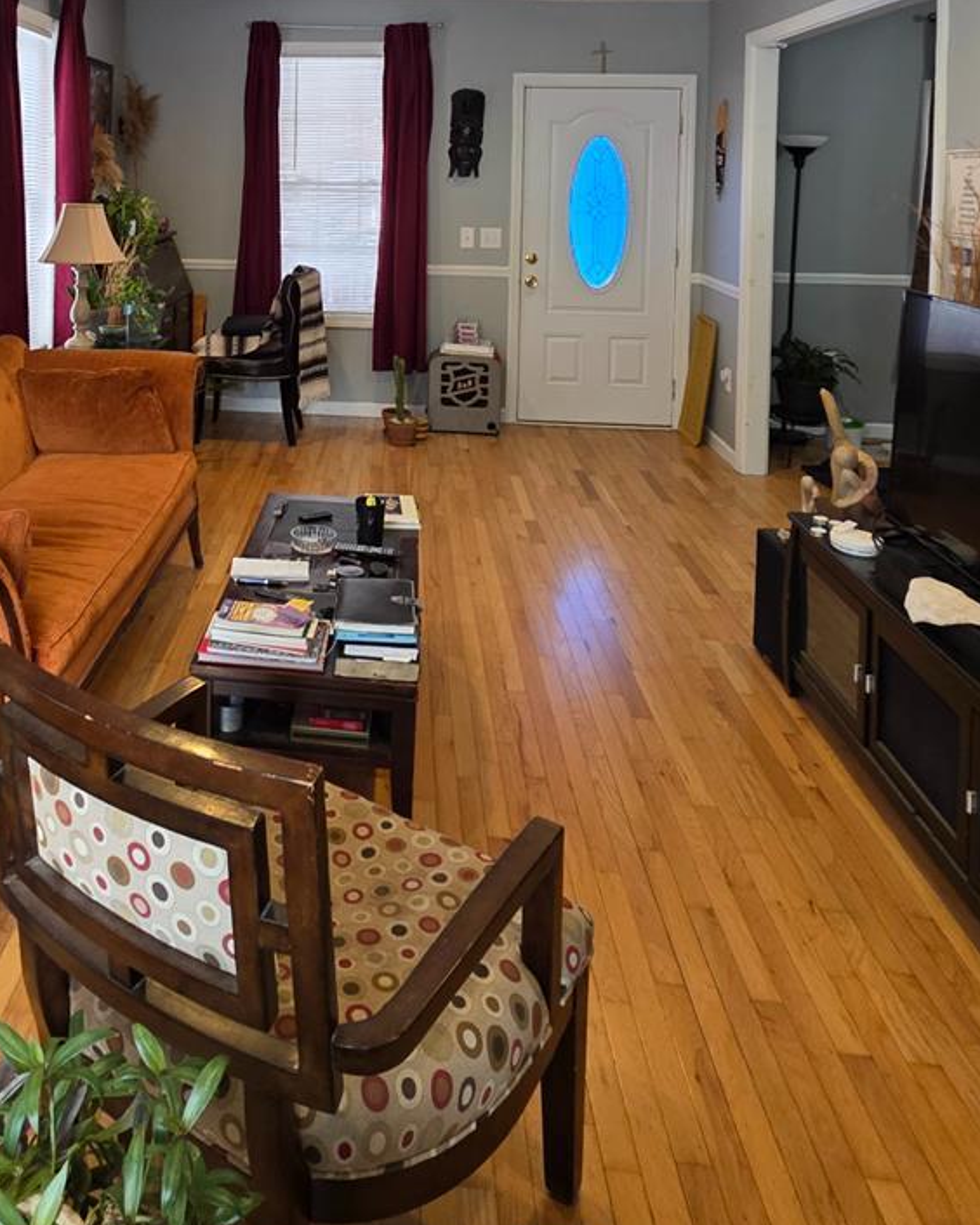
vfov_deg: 57.5
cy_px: 186
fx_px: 979
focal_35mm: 27
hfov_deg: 51.7
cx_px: 293
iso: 200
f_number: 1.9
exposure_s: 1/120
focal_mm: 2.2
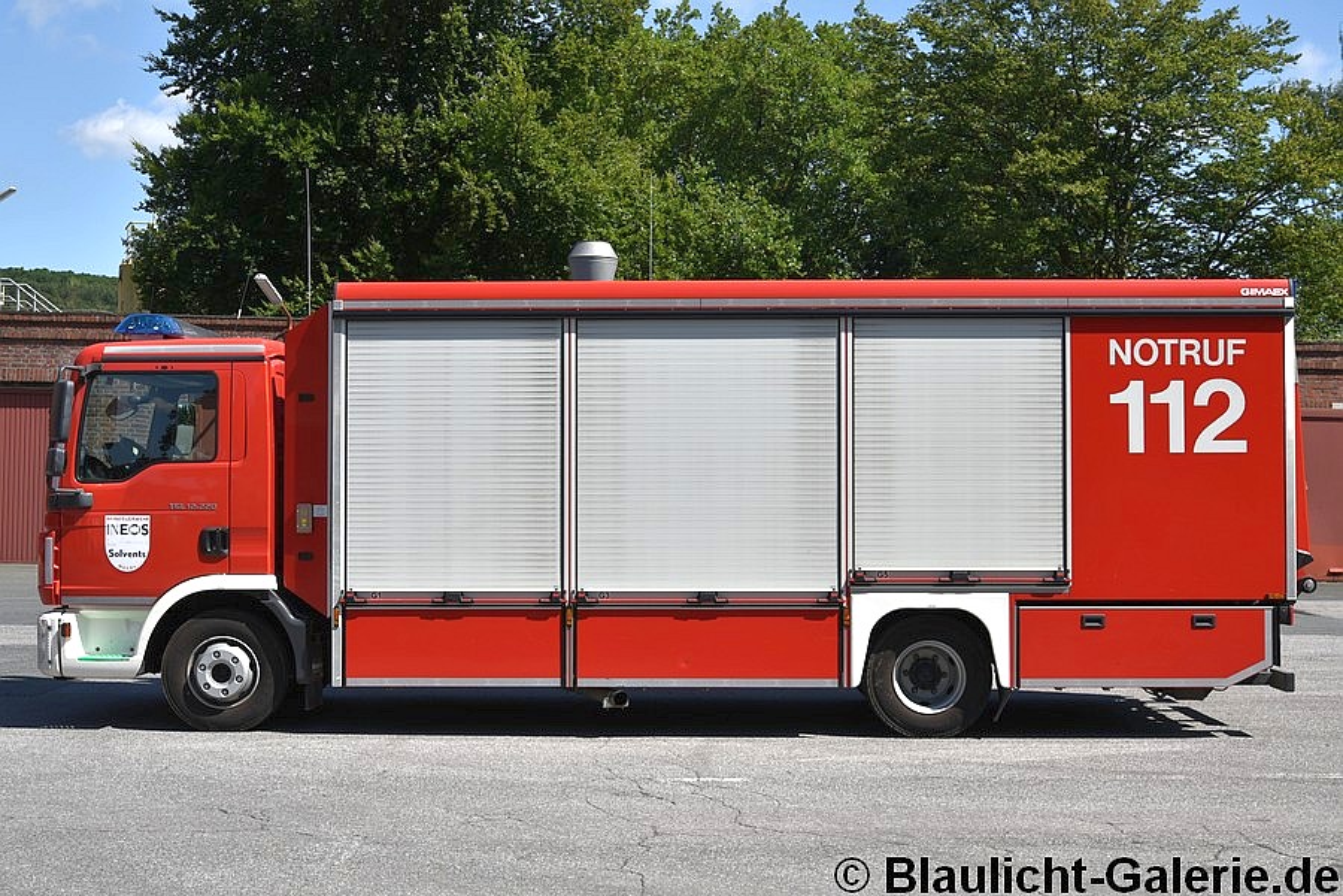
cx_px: 672
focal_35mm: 46
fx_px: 1716
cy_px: 448
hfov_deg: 42.7
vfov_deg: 29.2
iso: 200
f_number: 10
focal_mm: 46
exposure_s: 1/400
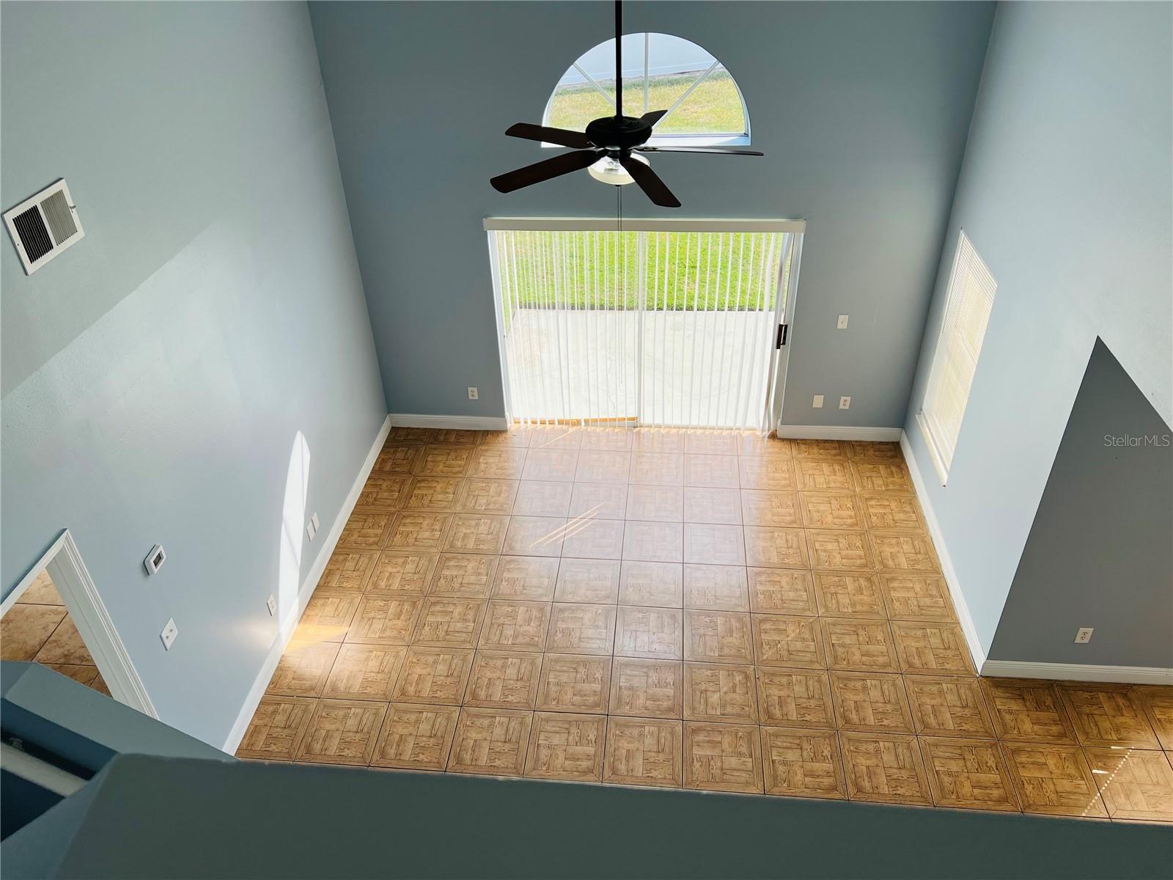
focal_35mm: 26
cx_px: 586
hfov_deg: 67.3
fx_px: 881
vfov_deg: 53.1
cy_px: 440
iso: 50
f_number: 1.5
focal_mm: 5.7
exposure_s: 1/982
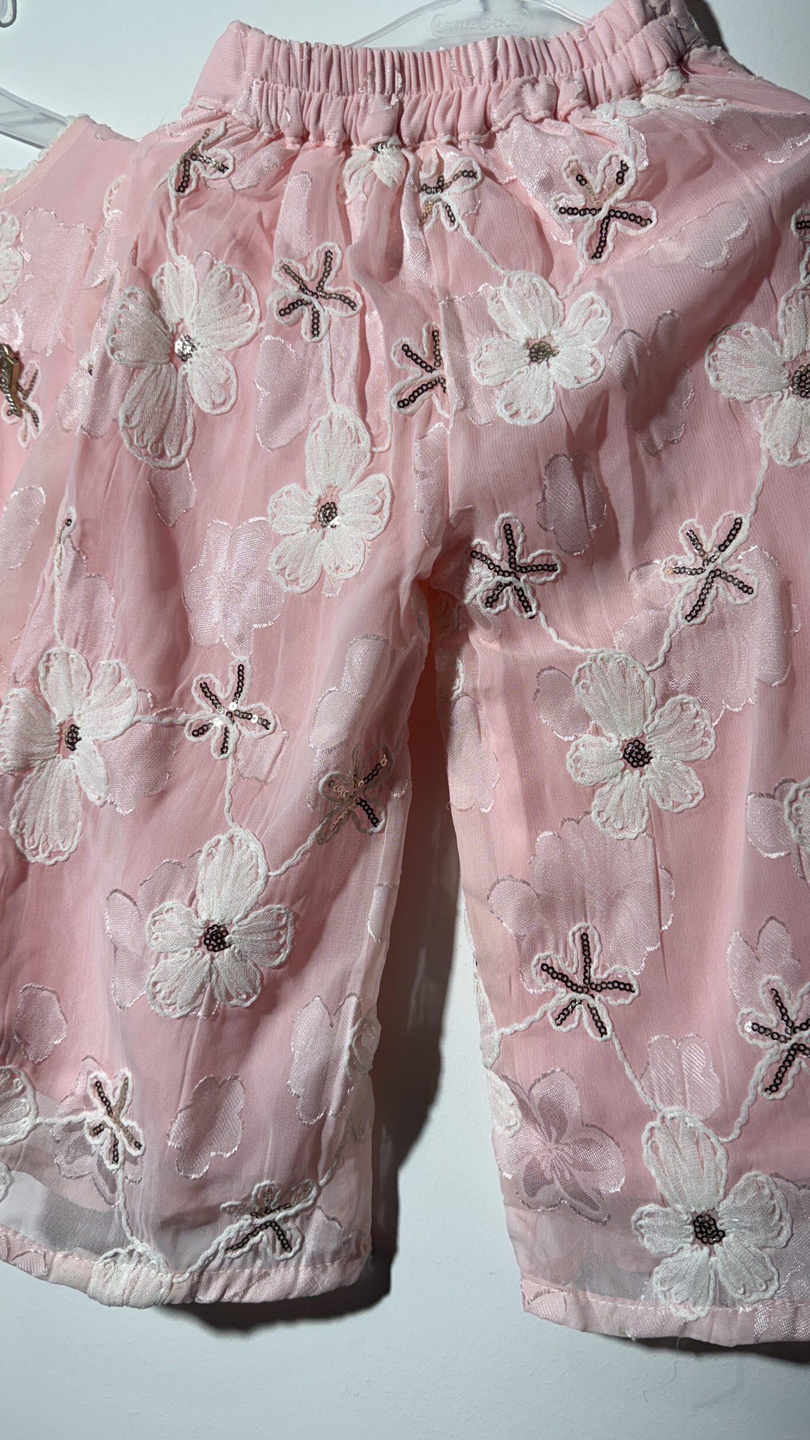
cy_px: 728
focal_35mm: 27
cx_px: 433
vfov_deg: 69.9
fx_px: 1031
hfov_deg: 42.9
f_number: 1.78
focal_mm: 6.76
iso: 80
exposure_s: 1/397
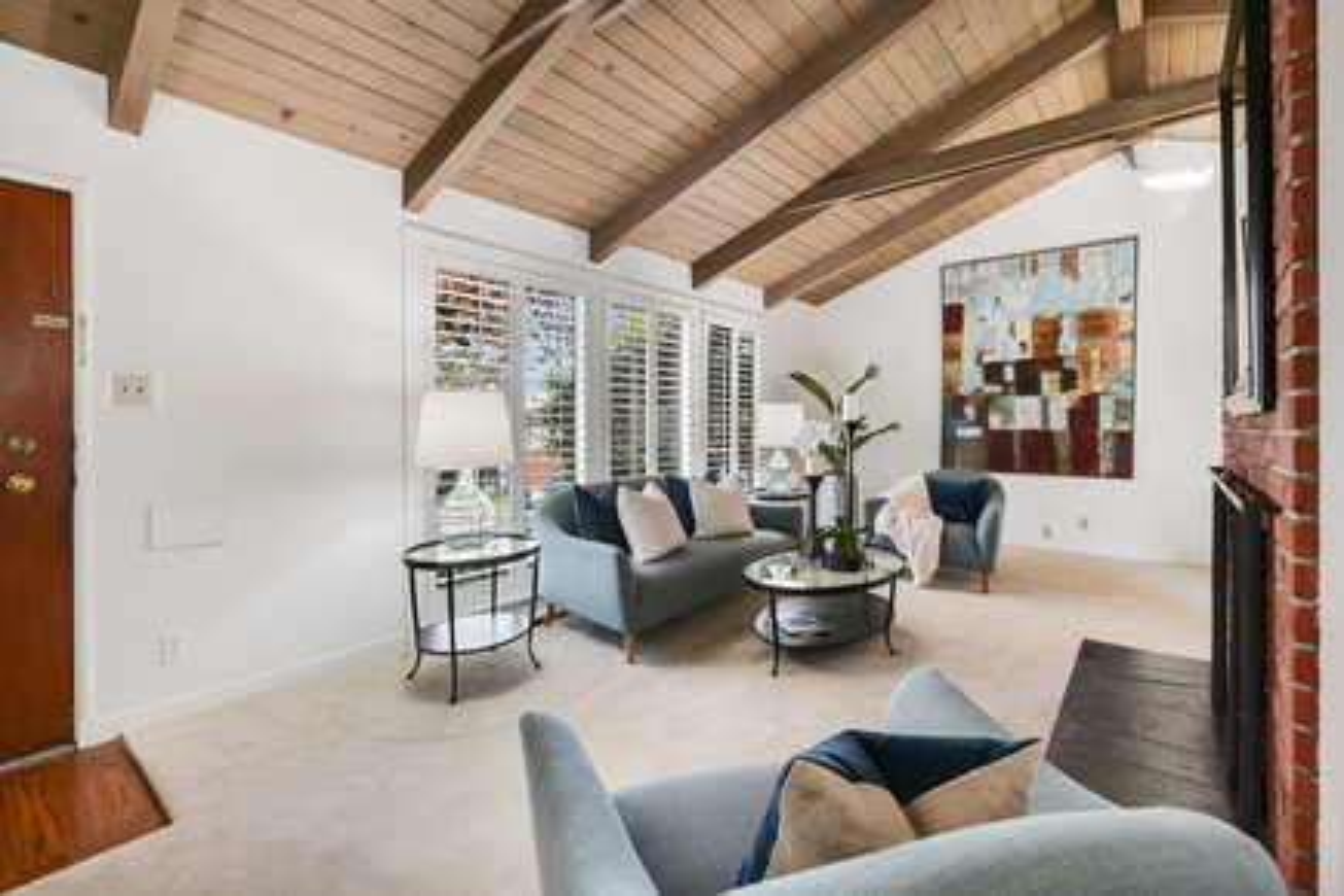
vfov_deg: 75.5
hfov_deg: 98.5
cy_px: 448
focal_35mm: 16
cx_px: 672
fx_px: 579
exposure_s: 1/25
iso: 400
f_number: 9
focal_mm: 15.5
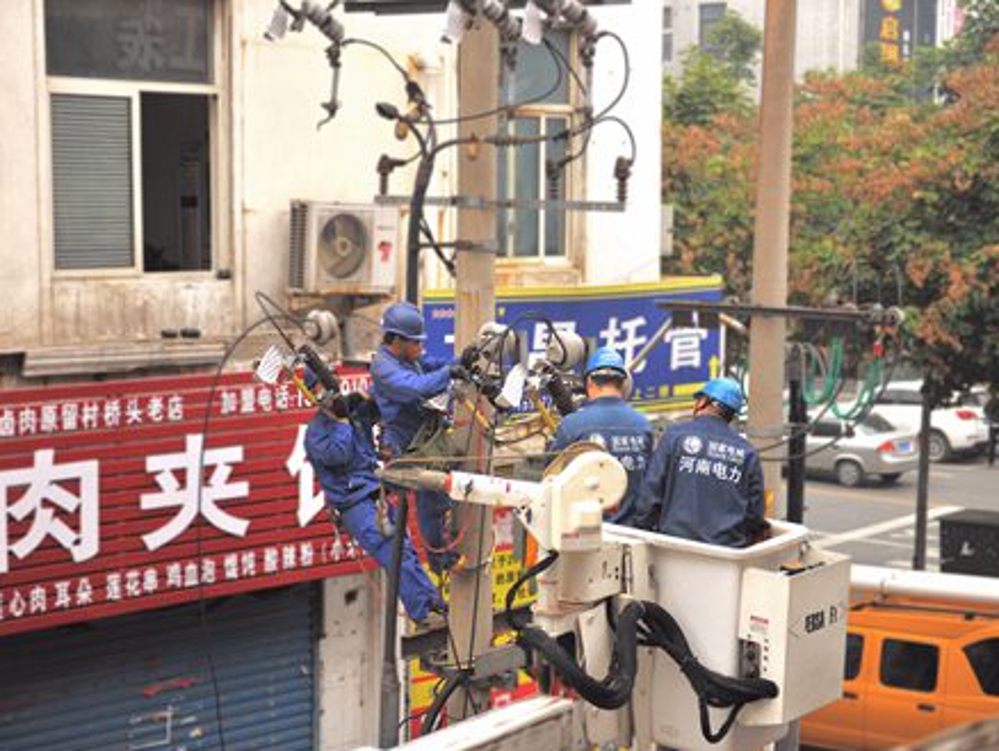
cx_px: 458
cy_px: 378
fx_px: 1964
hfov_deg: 28.5
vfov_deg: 21.6
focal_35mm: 68
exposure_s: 1/1600
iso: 200
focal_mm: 62
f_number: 2.8
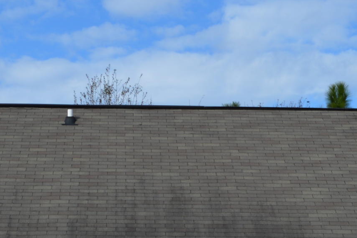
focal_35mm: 116
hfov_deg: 17.6
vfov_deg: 11.4
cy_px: 323
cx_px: 118
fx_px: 1149
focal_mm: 22
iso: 100
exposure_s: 1/250
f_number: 8
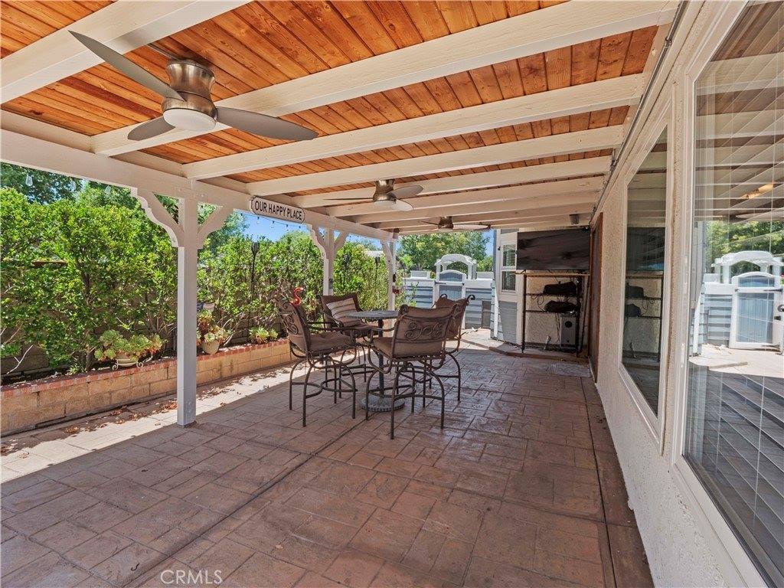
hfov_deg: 94.5
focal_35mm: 16
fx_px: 362
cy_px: 294
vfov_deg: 78.1
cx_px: 392
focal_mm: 8
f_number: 8
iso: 200
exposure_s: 1/30
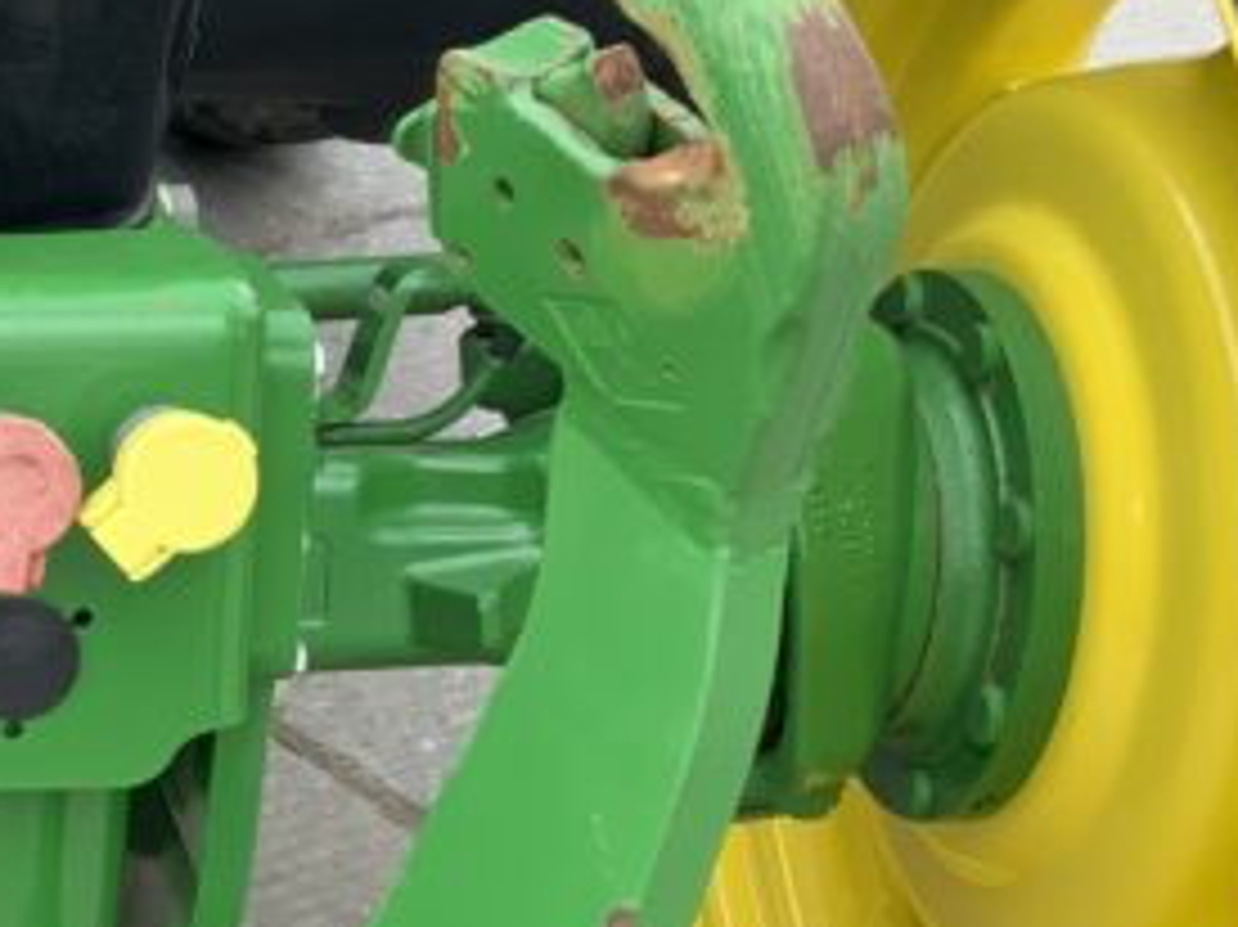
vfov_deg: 13.7
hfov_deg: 17.2
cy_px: 670
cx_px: -315
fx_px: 3861
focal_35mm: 108
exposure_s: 1/230
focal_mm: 3
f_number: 1.8
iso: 16
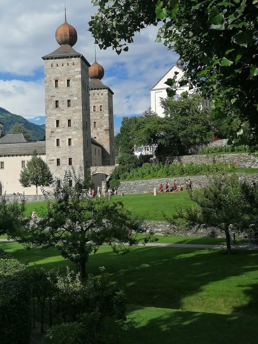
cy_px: 172
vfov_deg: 41.2
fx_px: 457
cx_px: 129
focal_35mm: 46
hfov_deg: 31.5
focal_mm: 4.75
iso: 50
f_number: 1.8
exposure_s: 1/2016
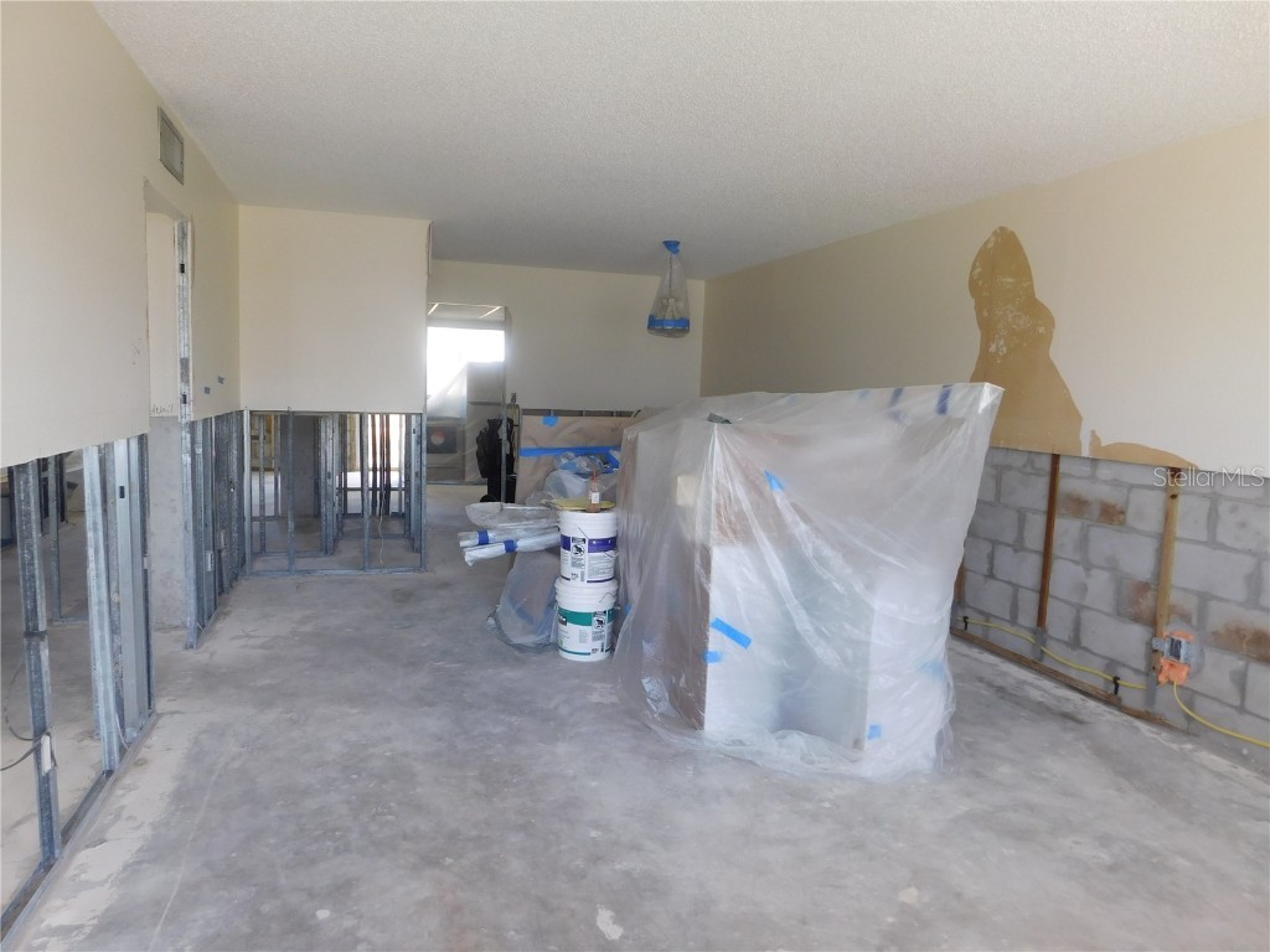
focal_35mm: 23
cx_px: 635
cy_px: 476
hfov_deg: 73.9
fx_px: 844
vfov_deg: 58.9
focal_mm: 4
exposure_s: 1/80
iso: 125
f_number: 3
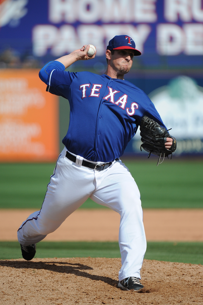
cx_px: 102
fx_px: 3214
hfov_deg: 3.6
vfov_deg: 5.4
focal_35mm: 380
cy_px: 152
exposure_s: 1/8000
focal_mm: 380
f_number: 4
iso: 800
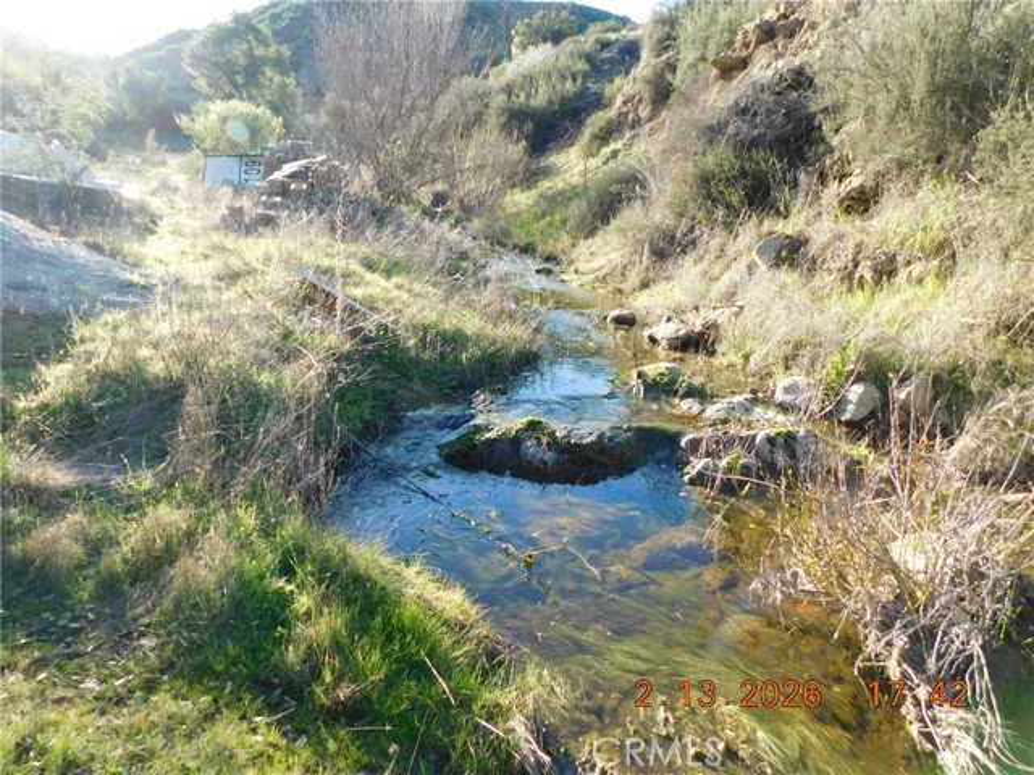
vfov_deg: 58.9
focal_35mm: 23
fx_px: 687
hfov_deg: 73.9
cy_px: 388
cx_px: 517
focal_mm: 4
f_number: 3
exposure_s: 1/250
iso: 125
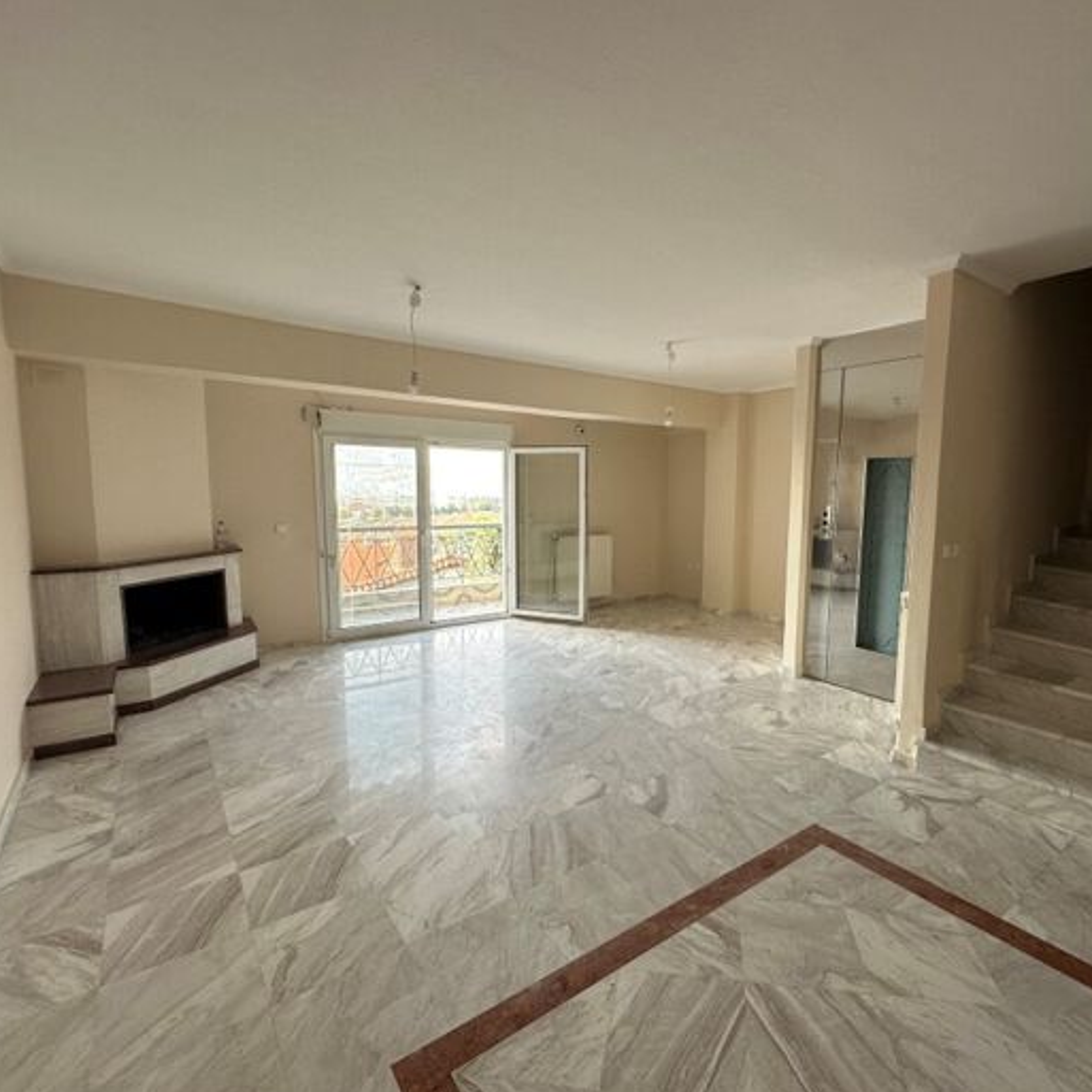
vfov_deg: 84.0
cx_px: 635
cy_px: 558
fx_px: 607
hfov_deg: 83.3
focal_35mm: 17
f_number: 2.2
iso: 64
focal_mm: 2.22
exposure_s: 1/99
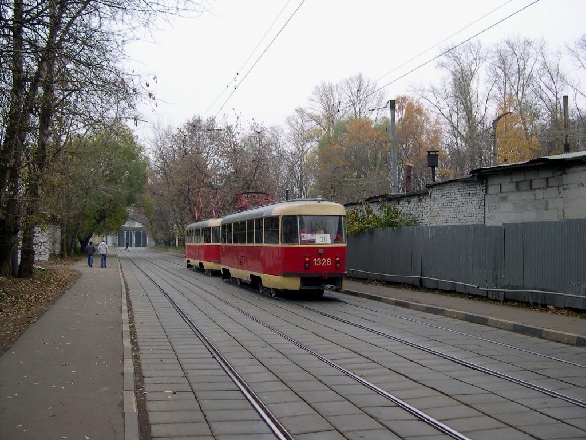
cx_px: 293
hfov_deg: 49.0
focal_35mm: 38
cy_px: 220
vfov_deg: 37.7
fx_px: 643
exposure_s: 1/119
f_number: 2.8
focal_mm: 8
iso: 100
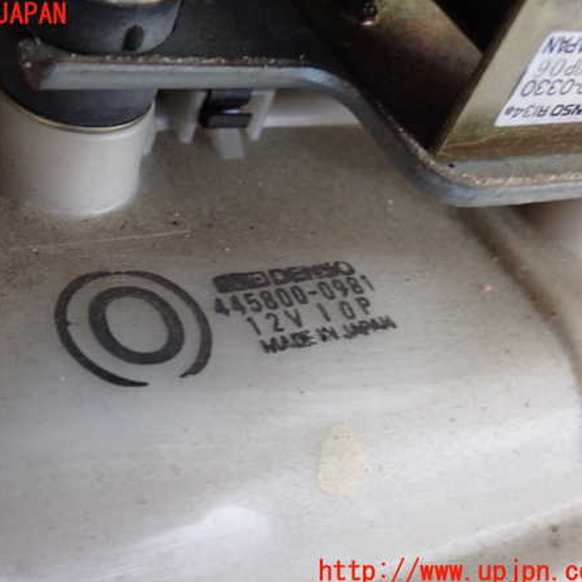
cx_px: 222
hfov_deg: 34.5
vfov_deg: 34.7
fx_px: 932
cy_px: 294
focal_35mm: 49
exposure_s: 1/25
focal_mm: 7.31
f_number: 2.8
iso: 800
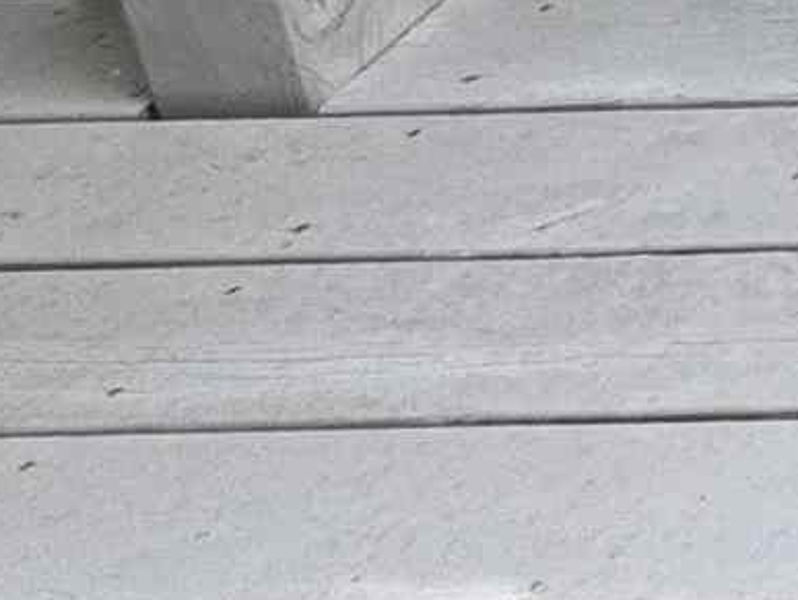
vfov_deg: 9.9
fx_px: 2561
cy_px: -1223
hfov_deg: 9.6
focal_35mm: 111
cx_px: 2792
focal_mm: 2.22
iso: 40
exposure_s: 1/109
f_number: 2.2
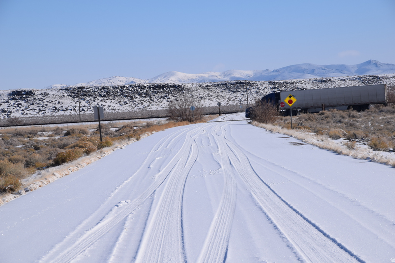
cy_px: 131
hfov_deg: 12.4
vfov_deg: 8.3
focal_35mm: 166
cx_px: 198
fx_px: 1822
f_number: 10
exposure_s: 1/800
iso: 200
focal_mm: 110
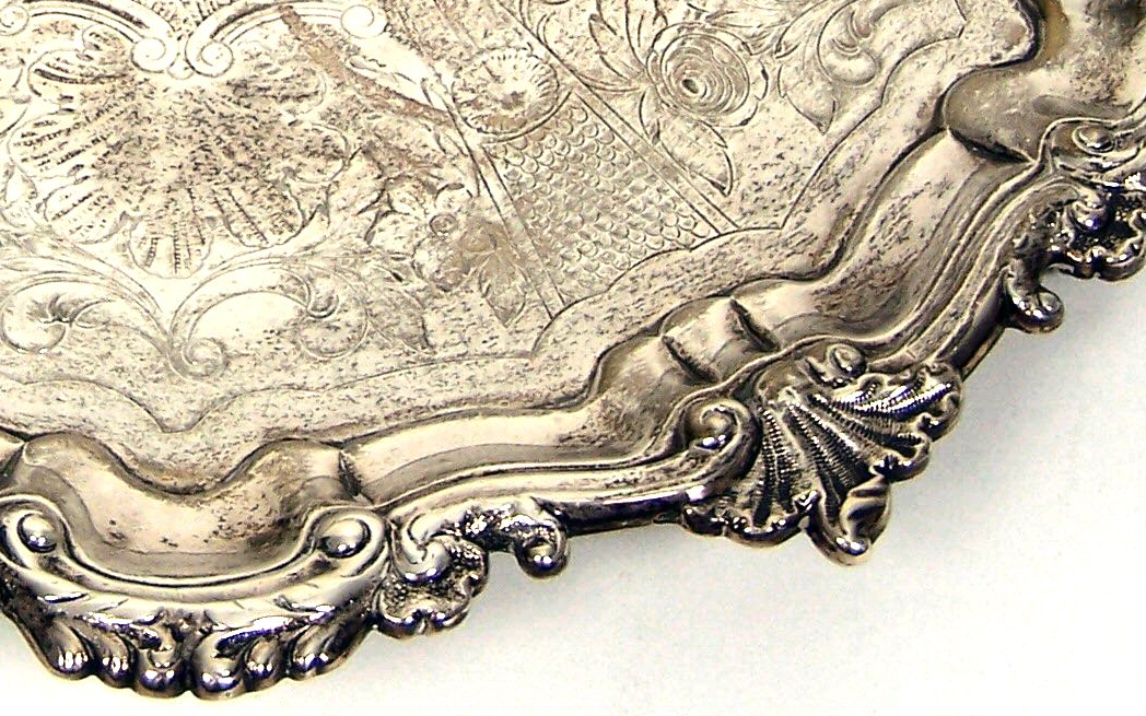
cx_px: 191
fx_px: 3092
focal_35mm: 99
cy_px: -206
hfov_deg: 20.7
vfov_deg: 12.8
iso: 80
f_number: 2.8
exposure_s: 1/90
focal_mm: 6.3
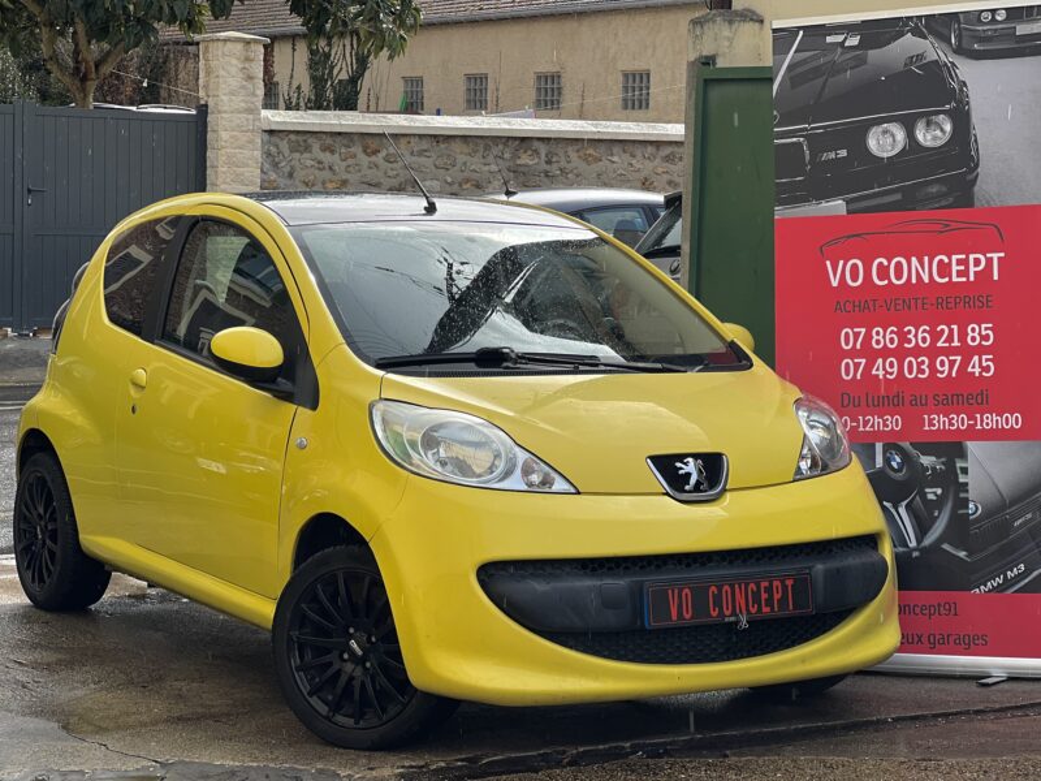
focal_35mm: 77
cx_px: 520
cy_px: 390
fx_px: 2316
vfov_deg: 19.1
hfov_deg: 25.3
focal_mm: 9
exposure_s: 1/407
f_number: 2.8
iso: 32
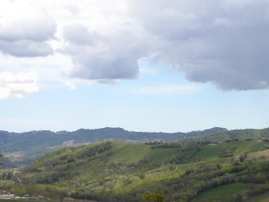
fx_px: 831
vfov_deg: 13.7
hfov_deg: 18.4
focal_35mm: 107
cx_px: 122
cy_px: 188
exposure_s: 1/567
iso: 80
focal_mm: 6.3
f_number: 4.6
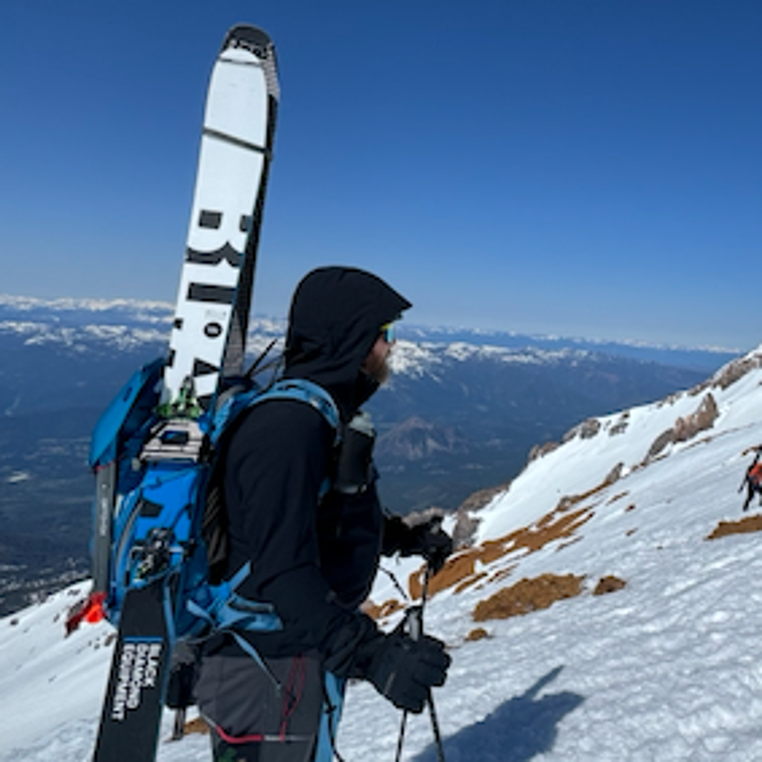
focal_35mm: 28
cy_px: 328
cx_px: 673
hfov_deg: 51.3
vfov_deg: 57.1
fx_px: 697
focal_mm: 2.22
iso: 32
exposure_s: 1/5650
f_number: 2.2
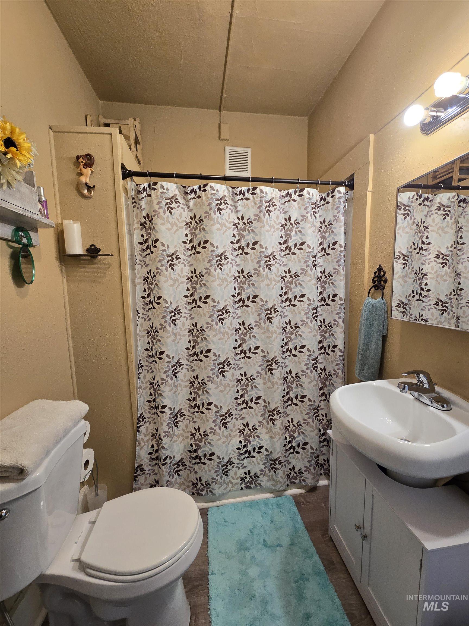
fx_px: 235
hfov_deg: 89.9
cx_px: 234
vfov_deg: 106.2
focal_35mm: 13
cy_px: 313
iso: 125
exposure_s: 1/60
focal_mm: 2.2
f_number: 2.2
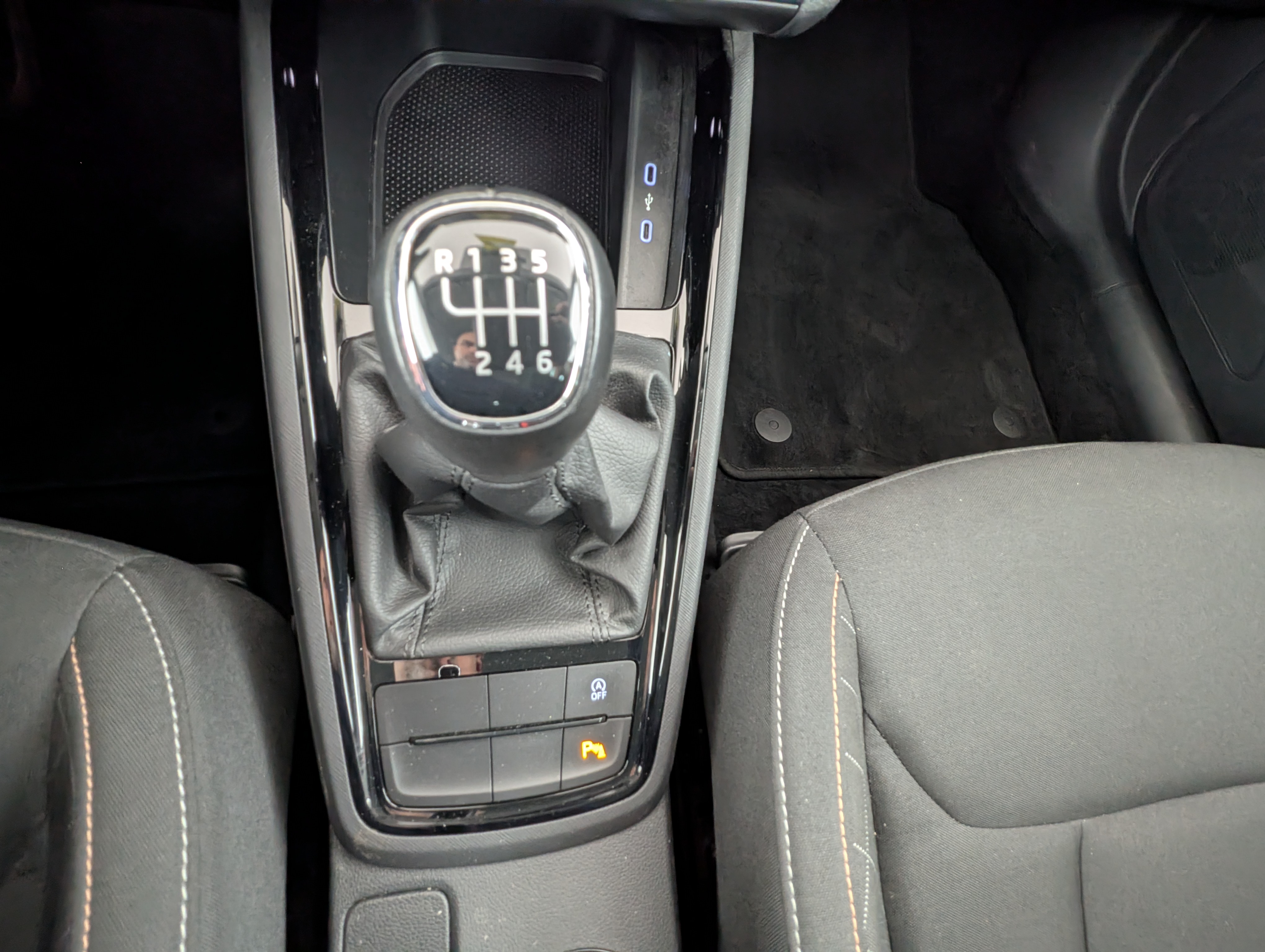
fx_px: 586
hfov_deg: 94.4
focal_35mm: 16
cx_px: 632
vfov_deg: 78.2
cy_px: 476
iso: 527
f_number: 2.2
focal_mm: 2.35
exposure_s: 1/23.5
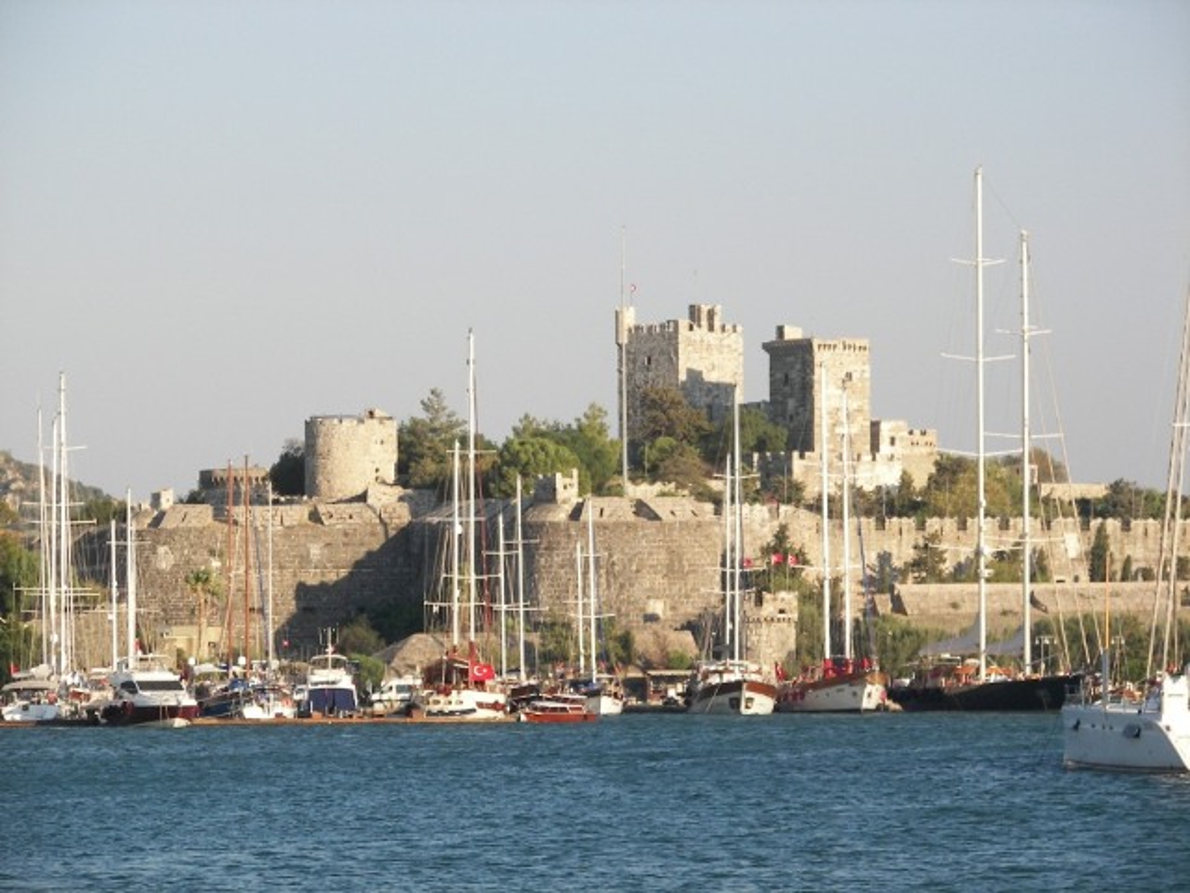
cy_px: 446
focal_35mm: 179
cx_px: 595
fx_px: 6154
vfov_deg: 8.3
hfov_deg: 11.0
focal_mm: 29.8
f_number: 3.6
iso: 50
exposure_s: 1/500
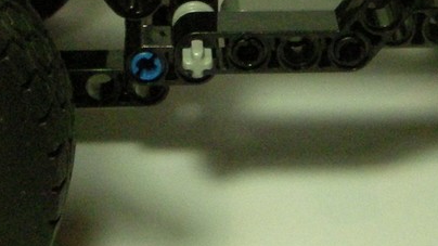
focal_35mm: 154
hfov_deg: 14.0
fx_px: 1788
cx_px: 208
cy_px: -231
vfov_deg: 7.6
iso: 400
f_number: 2.8
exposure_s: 1/40.3
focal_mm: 5.7
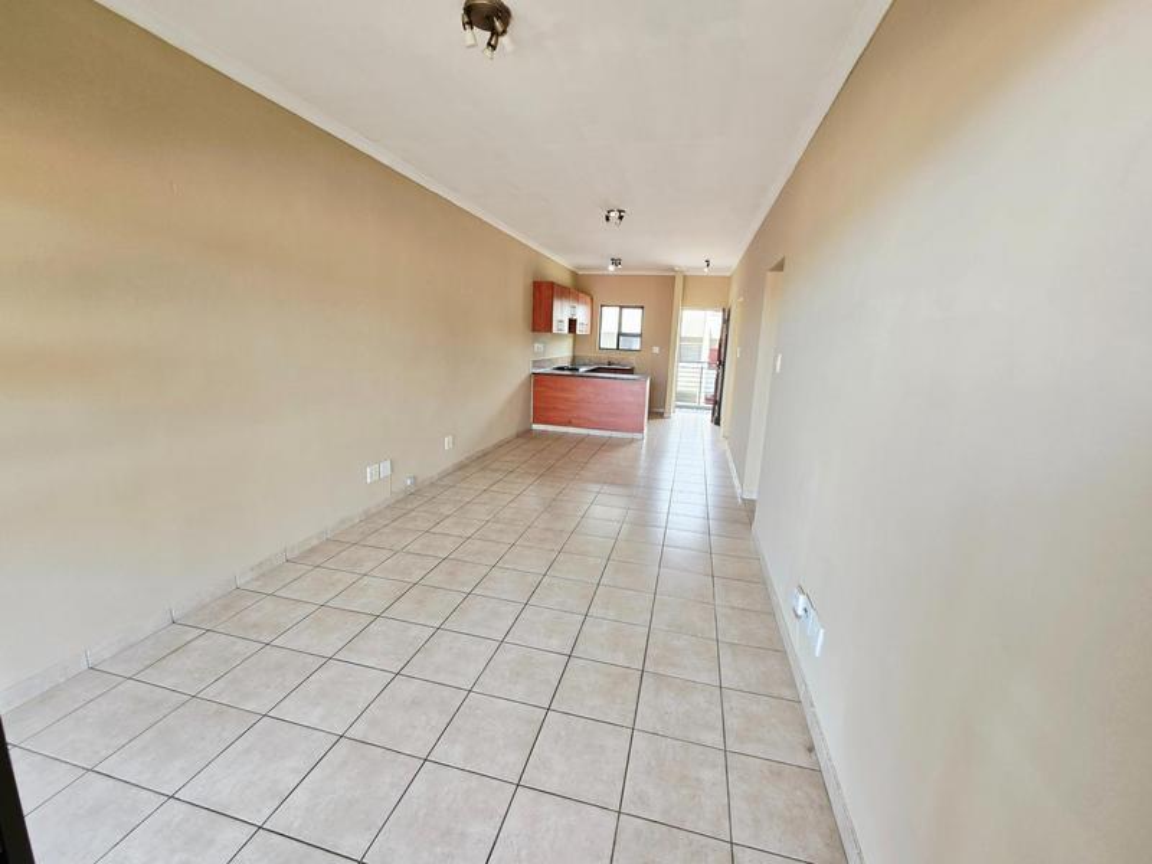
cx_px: 576
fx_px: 433
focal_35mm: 13
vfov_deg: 89.9
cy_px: 432
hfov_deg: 106.2
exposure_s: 1/50.3
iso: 50
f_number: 2.2
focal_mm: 2.2
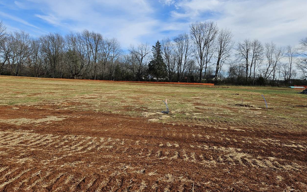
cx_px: 153
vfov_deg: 49.3
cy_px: 101
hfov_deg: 72.5
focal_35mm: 25
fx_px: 209
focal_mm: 5.4
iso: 25
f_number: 1.8
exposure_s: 1/1632
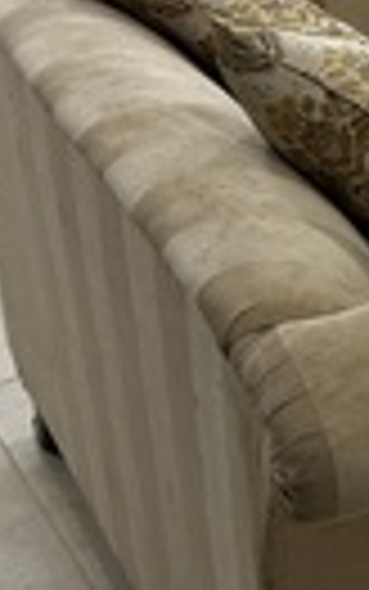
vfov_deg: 20.7
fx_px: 1543
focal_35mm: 96
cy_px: -34
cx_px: 929
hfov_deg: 11.1
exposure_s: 1/100
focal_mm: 5.7
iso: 64
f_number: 1.5
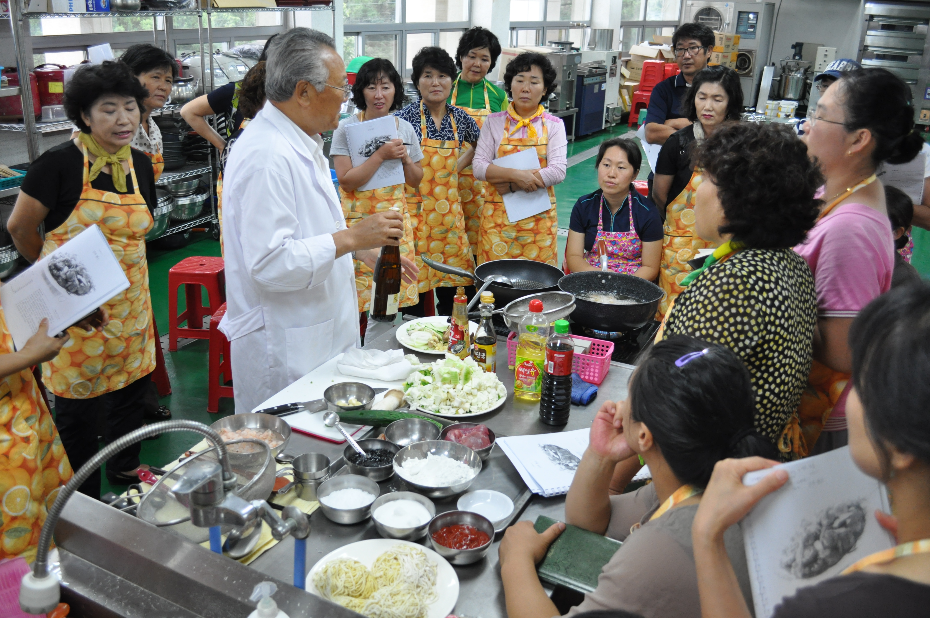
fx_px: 851
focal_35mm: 33
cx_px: 465
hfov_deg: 57.3
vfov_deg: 39.9
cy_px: 309
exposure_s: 1/90
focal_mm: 22
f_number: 4.8
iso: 1000
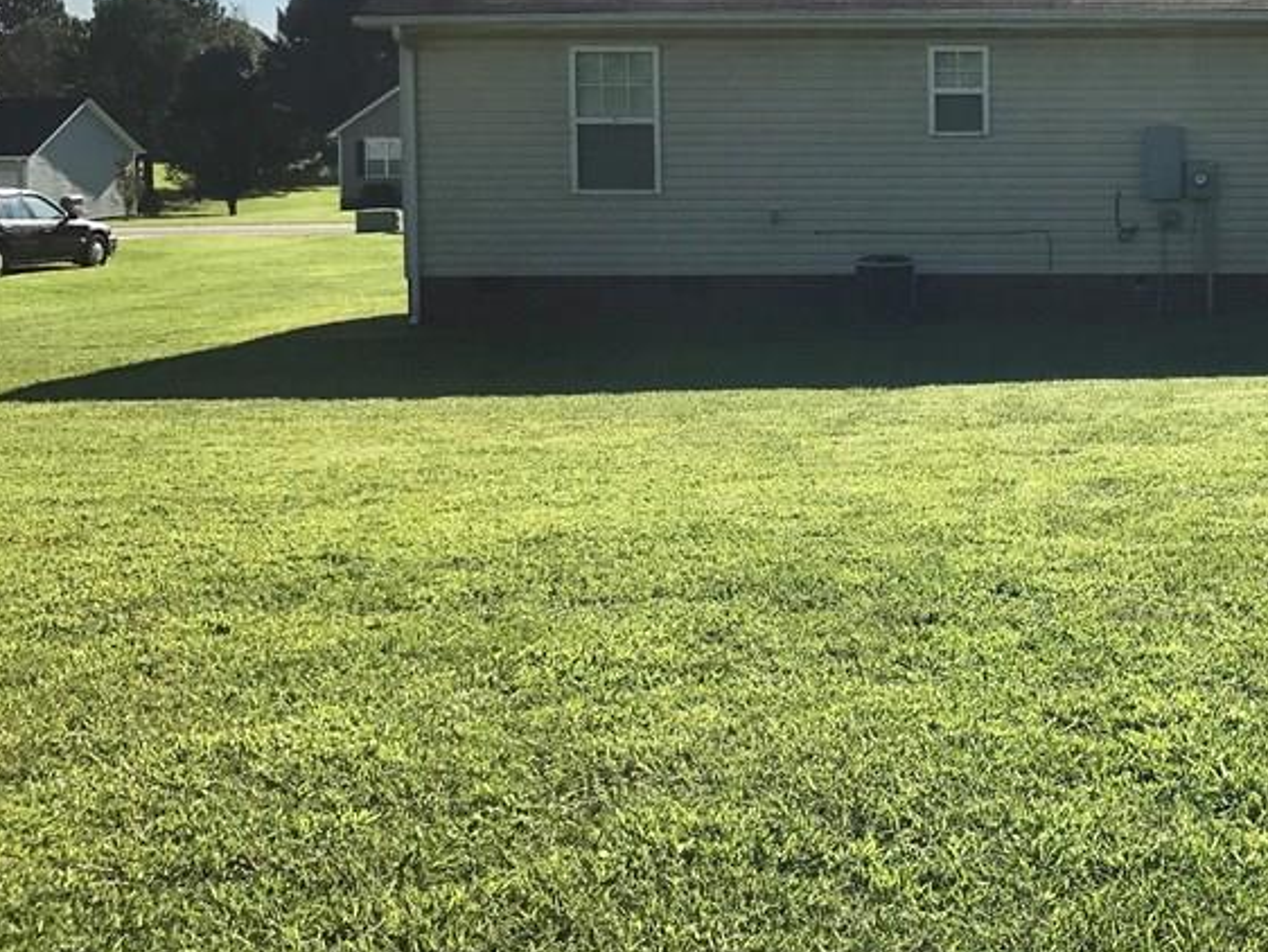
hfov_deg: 35.6
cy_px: 217
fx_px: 1869
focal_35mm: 51
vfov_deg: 28.1
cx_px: 1103
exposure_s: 1/4808
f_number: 1.8
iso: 20
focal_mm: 3.99
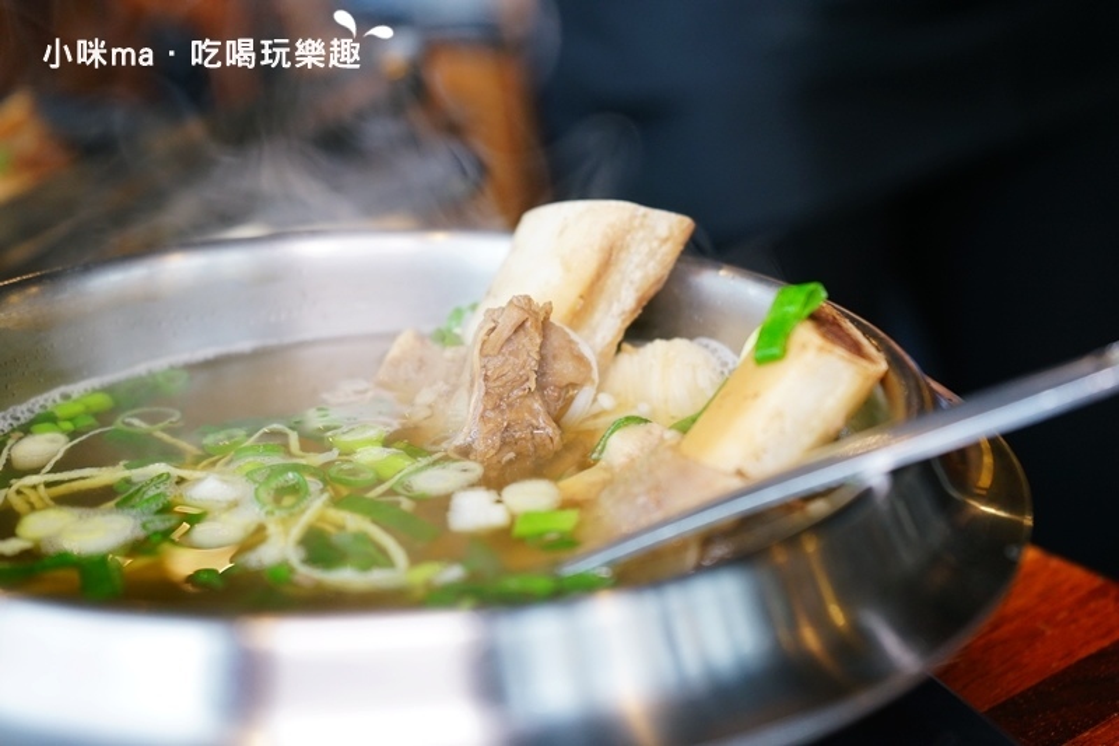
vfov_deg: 25.0
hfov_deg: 36.9
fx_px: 1678
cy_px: 373
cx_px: 560
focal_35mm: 54
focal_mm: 54
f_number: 5
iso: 640
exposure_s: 1/60
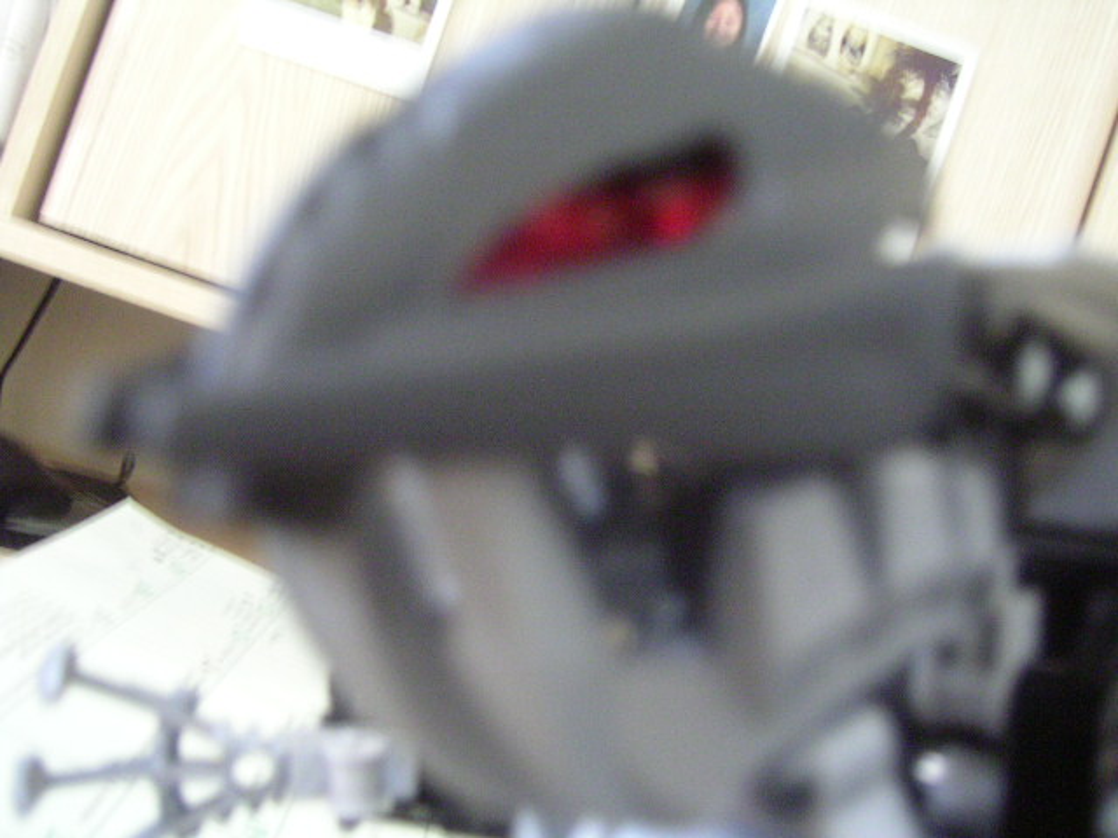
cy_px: 419
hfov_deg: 51.4
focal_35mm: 36
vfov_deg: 39.7
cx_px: 559
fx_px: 1163
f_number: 2.8
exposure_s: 1/2.6
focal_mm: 5.6
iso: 200
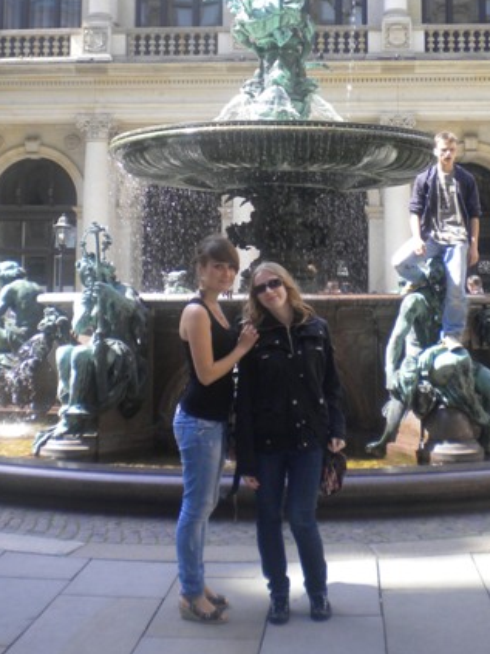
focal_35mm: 53
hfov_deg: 27.4
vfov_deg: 35.6
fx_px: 1001
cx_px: 303
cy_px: 187
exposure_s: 1/162
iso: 113
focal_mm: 6.3
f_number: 4.6
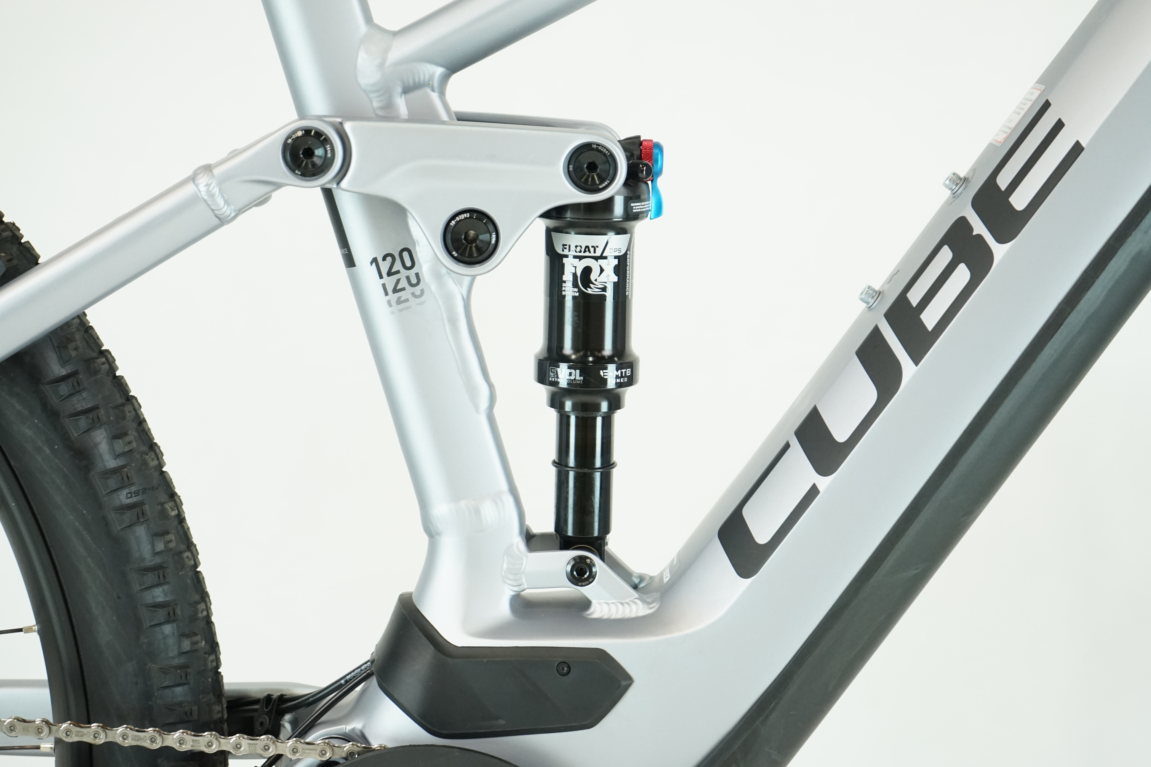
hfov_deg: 28.8
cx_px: 576
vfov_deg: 19.5
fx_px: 2238
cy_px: 384
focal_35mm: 70
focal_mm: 70
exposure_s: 1/200
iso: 2000
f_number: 5.6
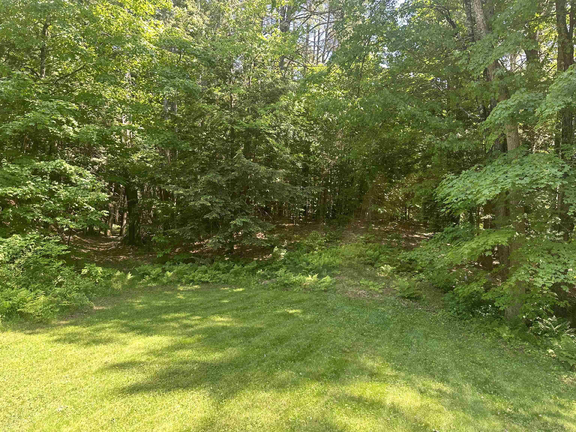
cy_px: 216
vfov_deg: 56.8
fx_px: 399
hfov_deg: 71.6
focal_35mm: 24
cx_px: 288
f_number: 1.78
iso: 64
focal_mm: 6.86
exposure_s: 1/148
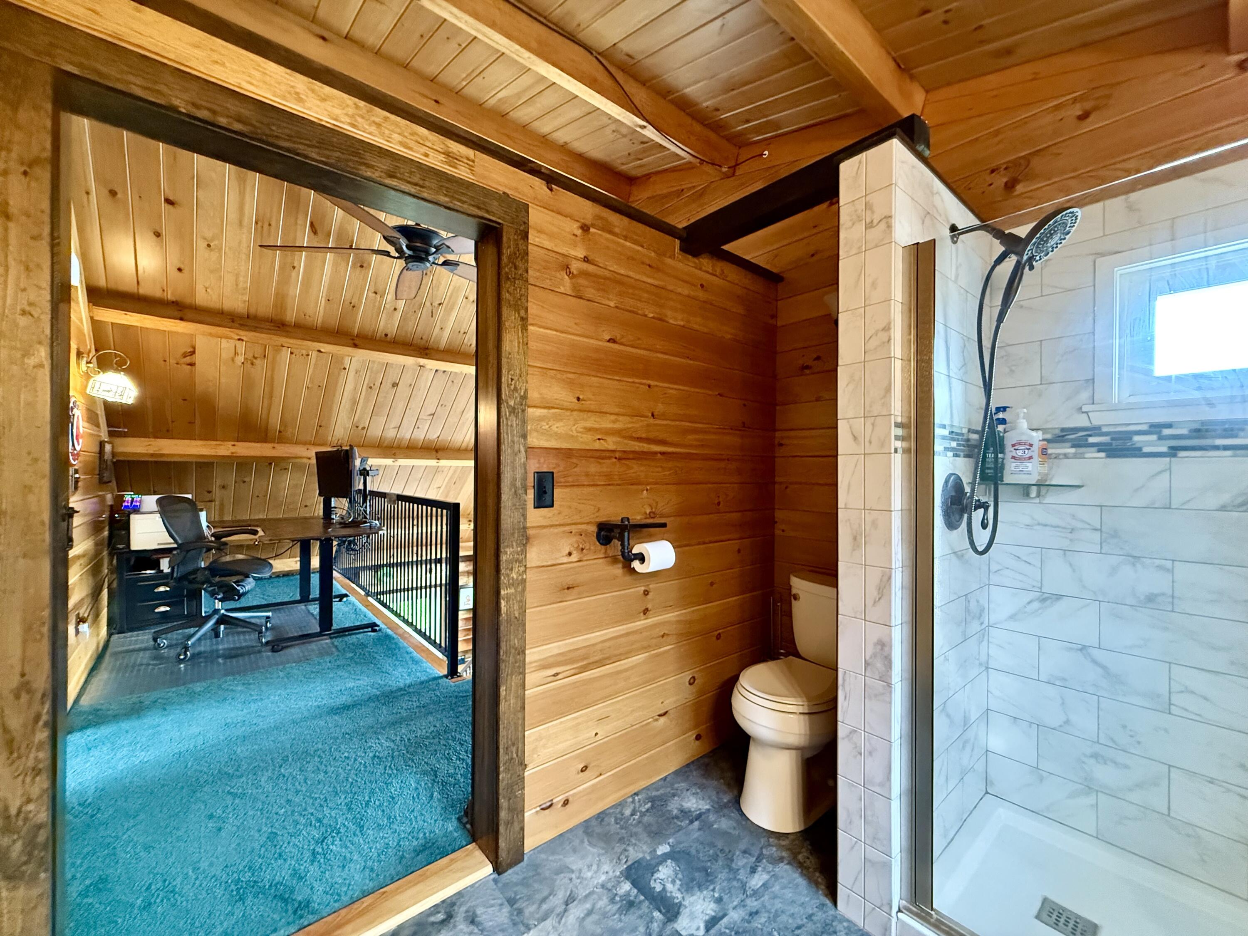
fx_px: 505
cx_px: 624
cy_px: 468
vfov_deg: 85.7
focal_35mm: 14
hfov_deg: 102.1
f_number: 2.2
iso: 800
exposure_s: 1/60
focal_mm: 2.22
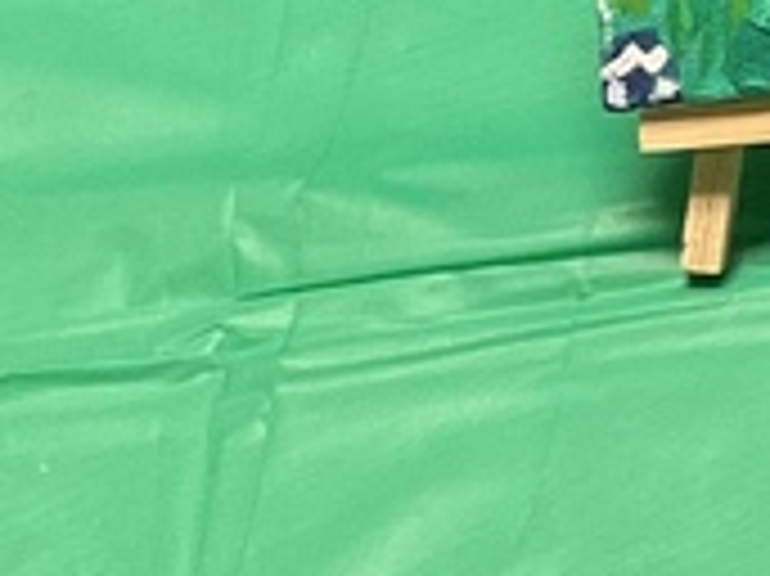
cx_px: 1756
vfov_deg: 8.2
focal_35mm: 174
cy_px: -472
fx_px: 3868
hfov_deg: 10.1
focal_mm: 3
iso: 160
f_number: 1.8
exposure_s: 1/60
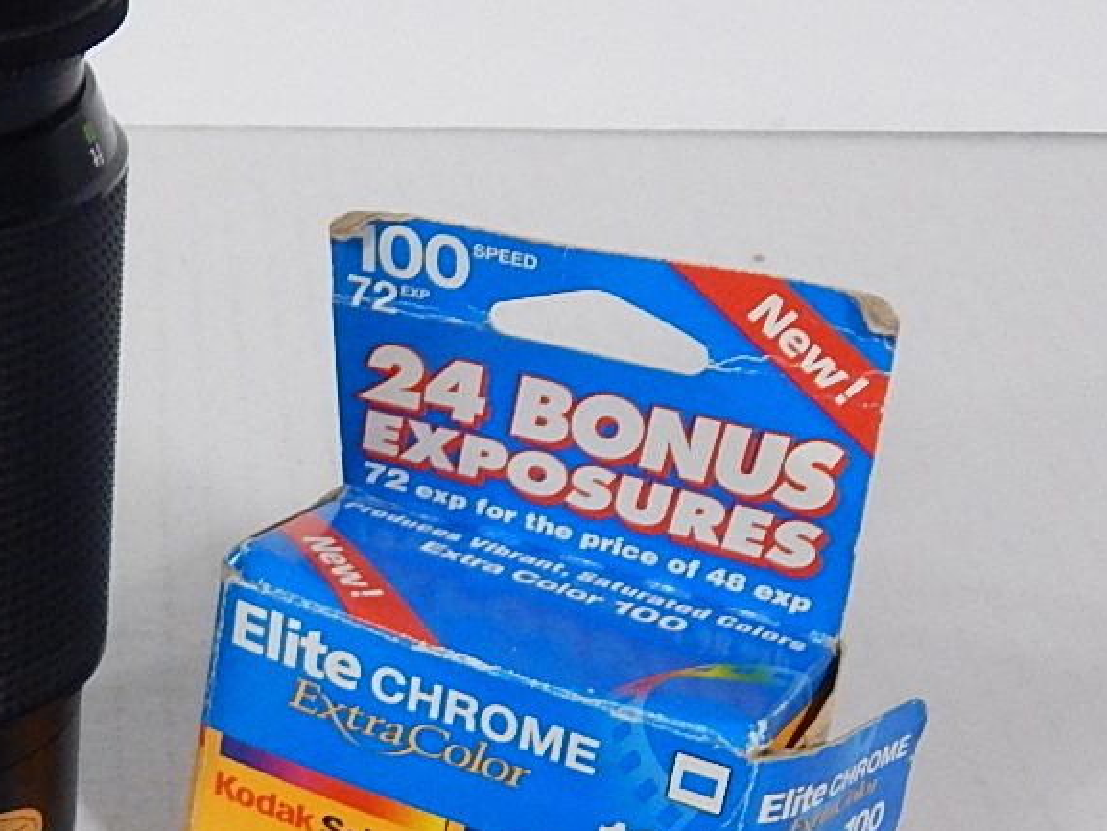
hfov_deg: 21.8
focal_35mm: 86
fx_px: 2751
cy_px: 750
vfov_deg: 16.9
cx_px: -52
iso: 400
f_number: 3.2
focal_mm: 5.6
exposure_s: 1/80
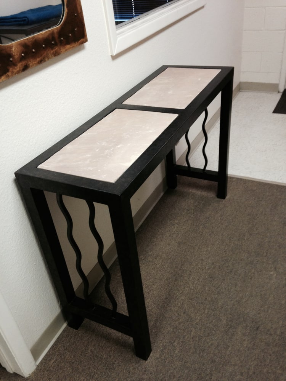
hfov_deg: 42.9
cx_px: 143
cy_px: 190
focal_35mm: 33
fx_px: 364
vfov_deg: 55.4
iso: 125
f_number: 2.4
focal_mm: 4.12
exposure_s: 1/20
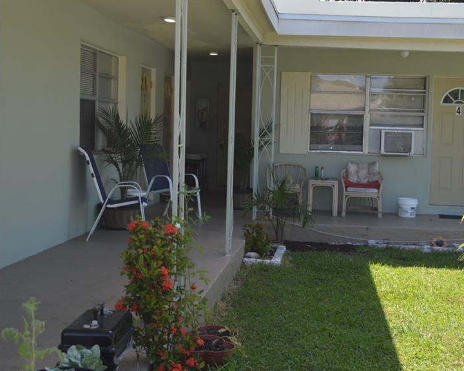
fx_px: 769
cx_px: 269
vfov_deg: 27.1
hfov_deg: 33.5
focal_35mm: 56
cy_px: 172
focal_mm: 28
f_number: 5.6
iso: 100
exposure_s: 1/125
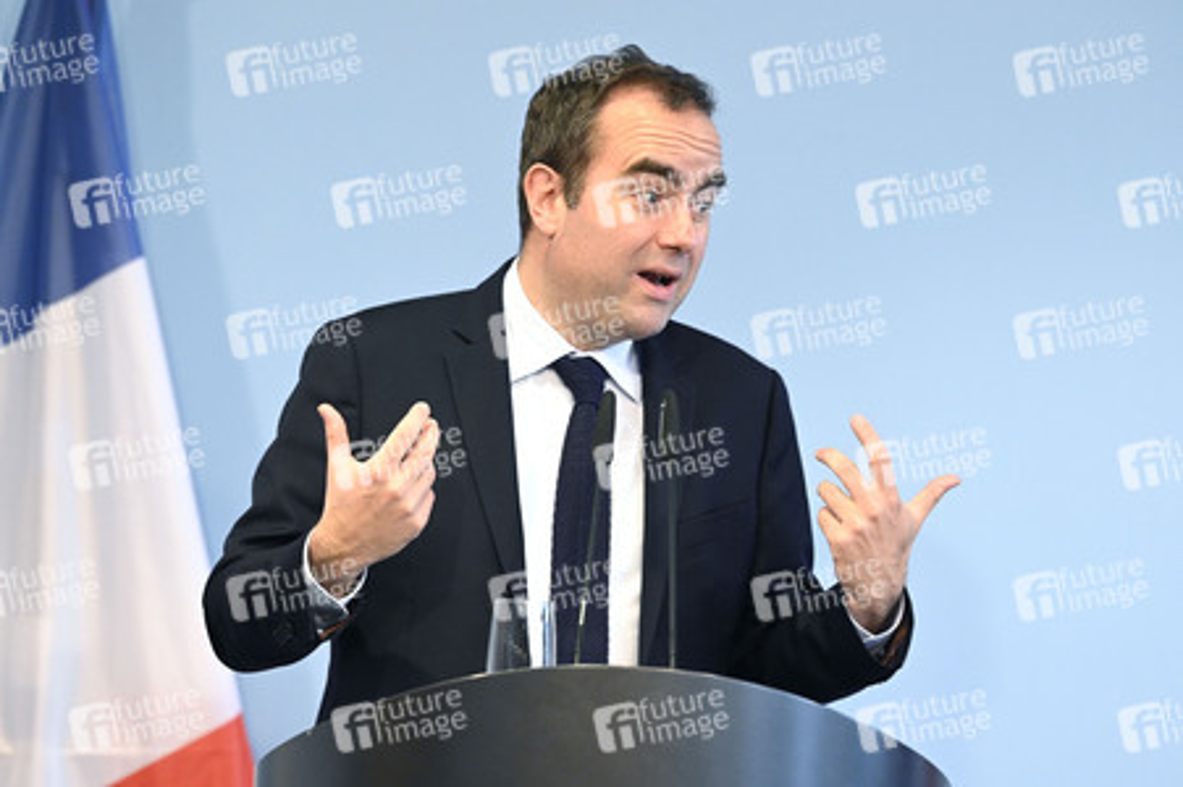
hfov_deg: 10.3
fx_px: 6567
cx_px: 592
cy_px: 394
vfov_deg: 6.9
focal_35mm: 200
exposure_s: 1/400
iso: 5000
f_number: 4.5
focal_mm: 200
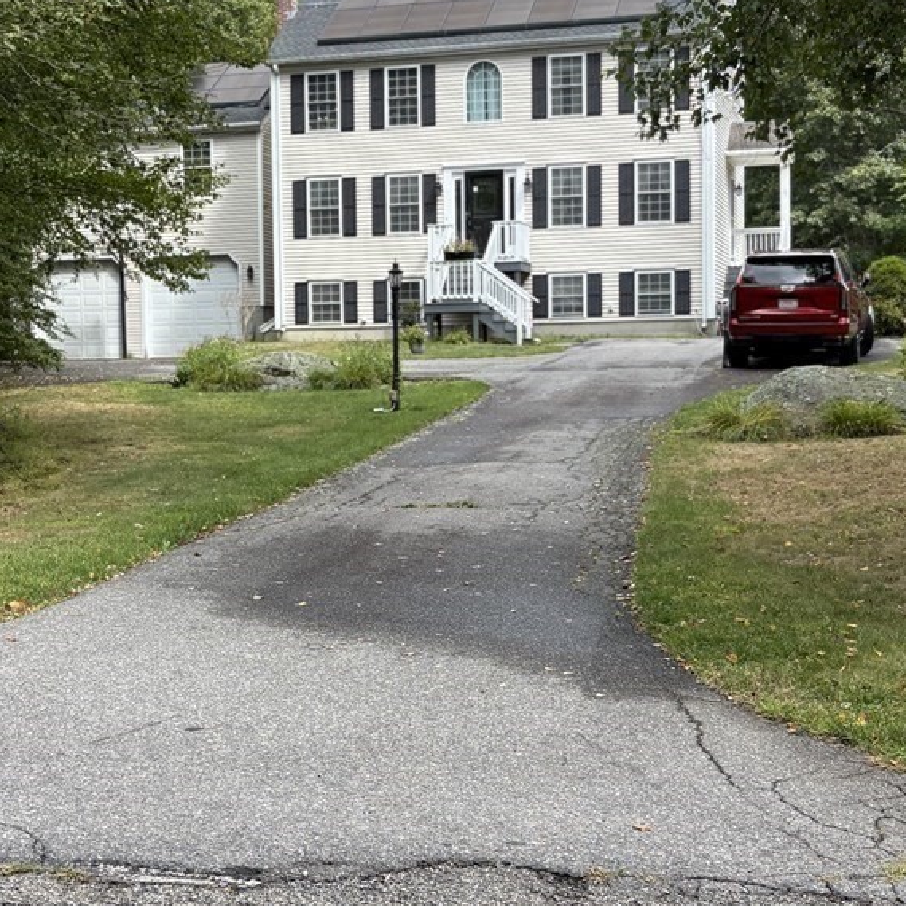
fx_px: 1836
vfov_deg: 27.7
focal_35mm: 62
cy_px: 419
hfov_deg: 27.6
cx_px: 325
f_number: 1.6
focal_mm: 5.96
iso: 64
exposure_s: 1/1451
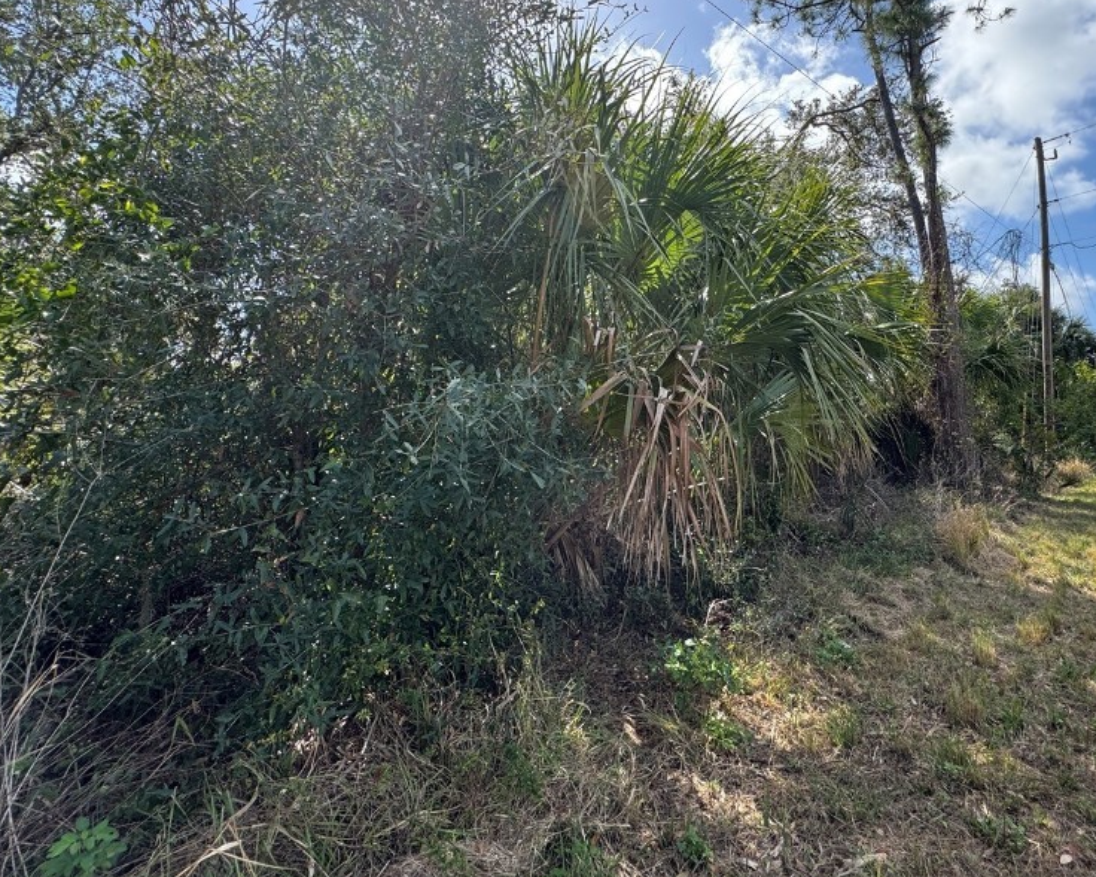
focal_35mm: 19
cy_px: 348
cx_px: 657
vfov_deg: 70.1
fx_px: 616
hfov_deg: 82.3
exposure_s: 1/573
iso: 40
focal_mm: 2.22
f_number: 2.2
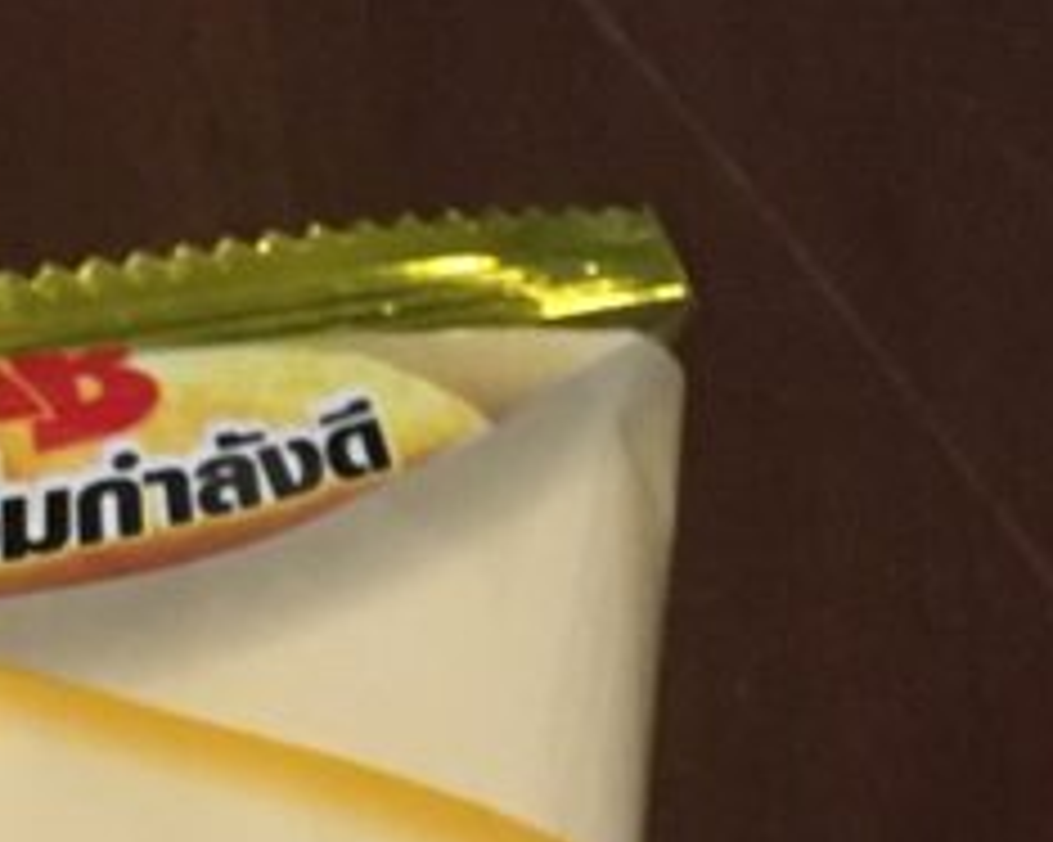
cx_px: -508
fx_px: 3863
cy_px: 2184
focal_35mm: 124
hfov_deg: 14.5
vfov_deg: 10.3
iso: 320
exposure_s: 1/17
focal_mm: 4.15
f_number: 2.2
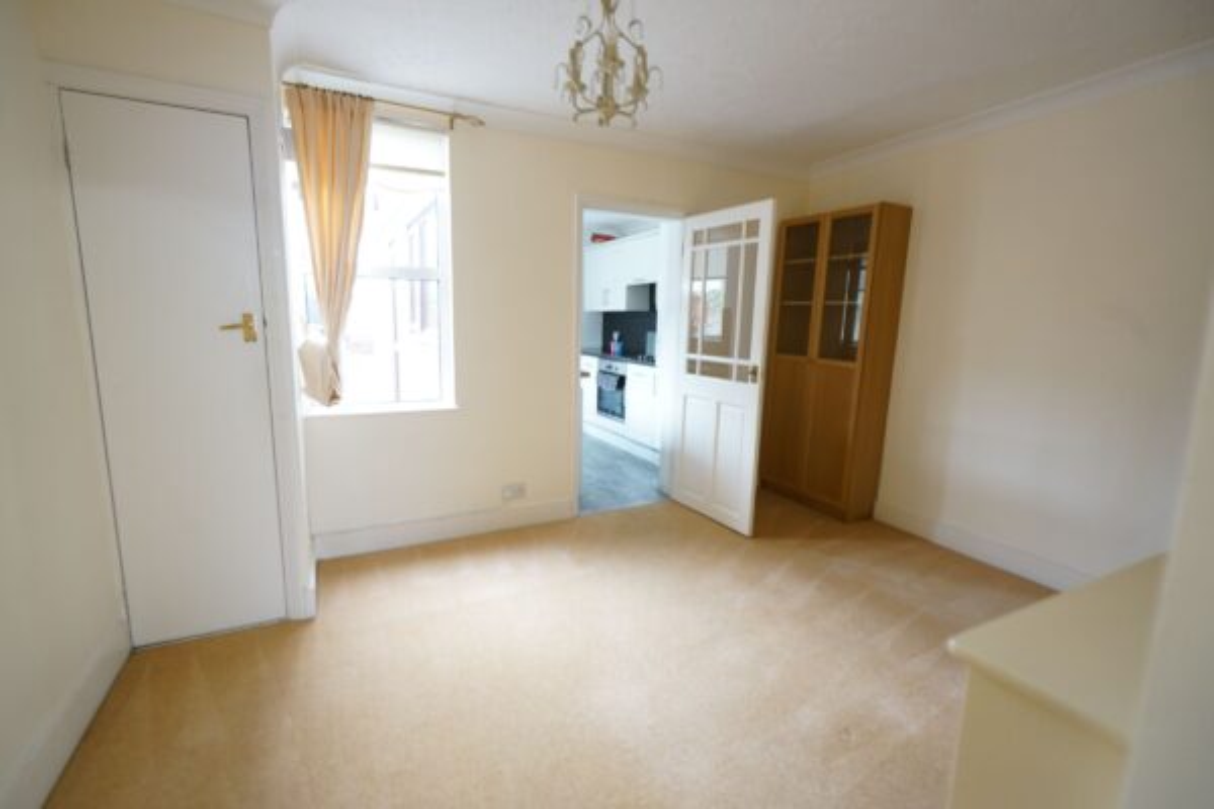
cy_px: 404
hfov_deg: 96.7
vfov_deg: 73.7
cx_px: 607
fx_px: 540
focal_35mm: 16
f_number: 5
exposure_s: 1/6
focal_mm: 16
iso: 400
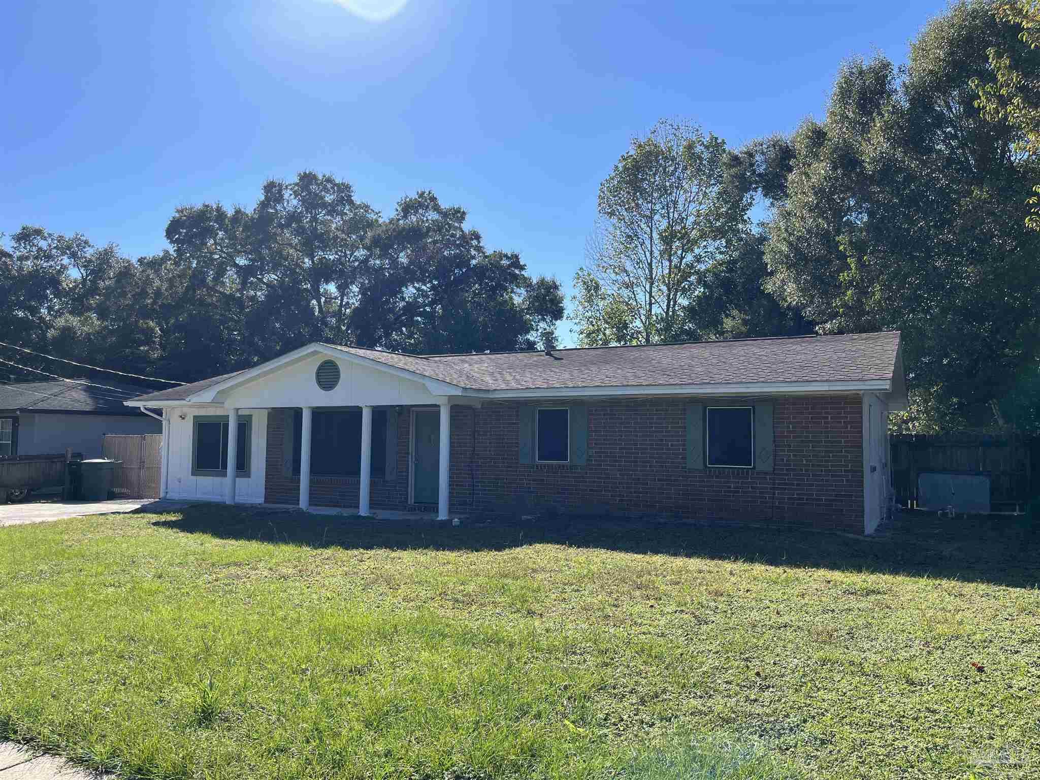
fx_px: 781
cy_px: 390
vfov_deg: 53.1
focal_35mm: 26
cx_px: 520
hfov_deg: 67.3
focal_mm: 5.1
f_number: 1.6
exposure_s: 1/3135
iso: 50
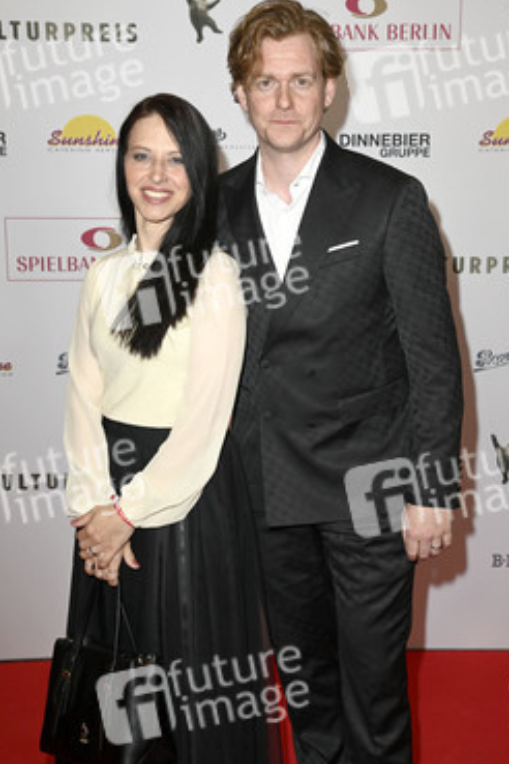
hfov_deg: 26.0
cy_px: 385
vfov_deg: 38.2
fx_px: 1103
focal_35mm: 52
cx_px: 263
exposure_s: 1/250
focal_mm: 48
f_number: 5.6
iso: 500
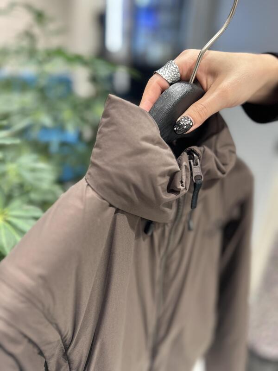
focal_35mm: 26
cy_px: 186
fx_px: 278
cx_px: 139
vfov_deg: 67.3
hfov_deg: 53.1
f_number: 1.5
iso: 80
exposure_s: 1/60
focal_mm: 5.7
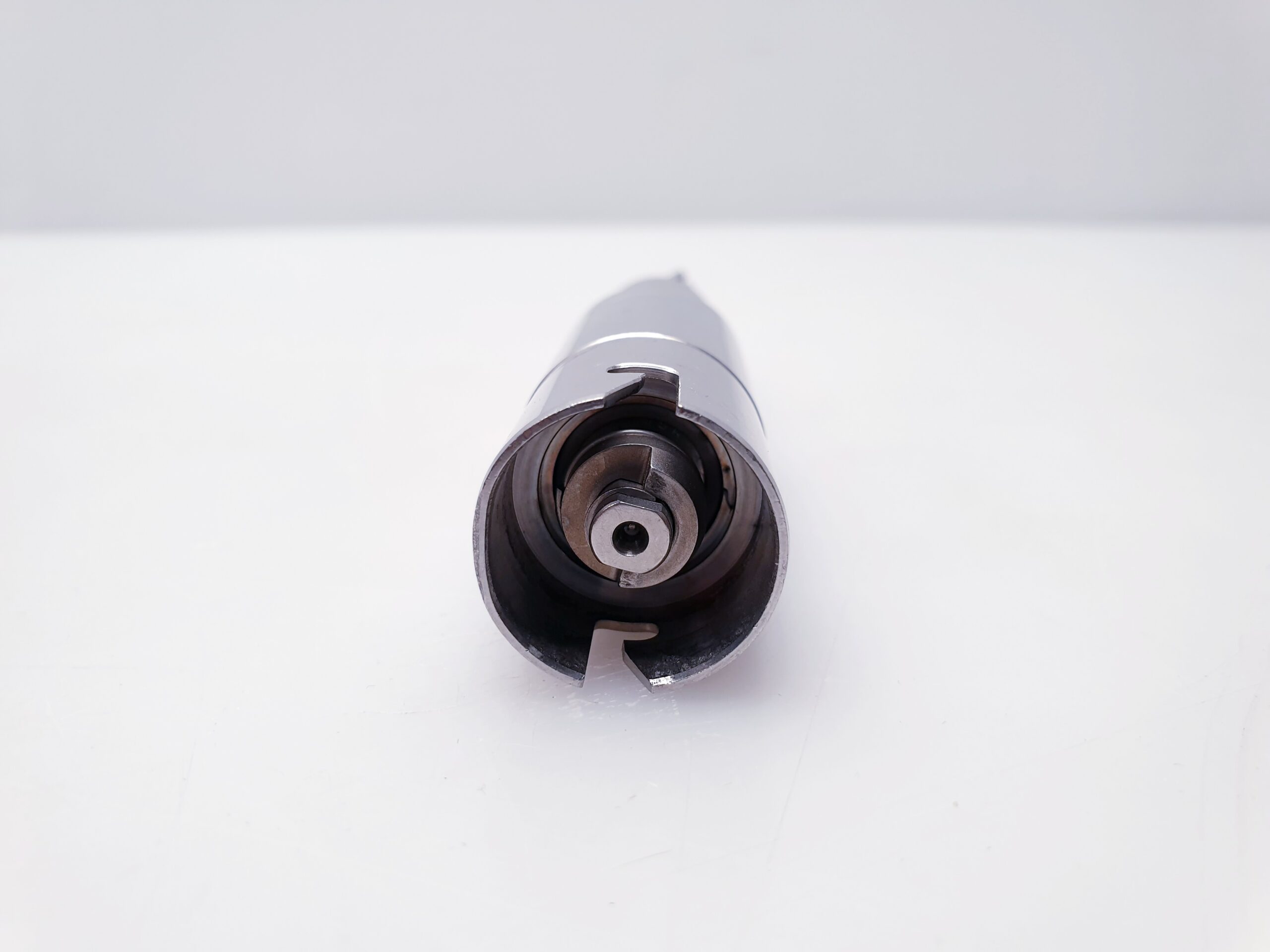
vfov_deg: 53.1
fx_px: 954
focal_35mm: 26
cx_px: 635
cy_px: 476
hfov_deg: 67.3
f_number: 2.4
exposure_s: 1/50
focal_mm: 4.3
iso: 80
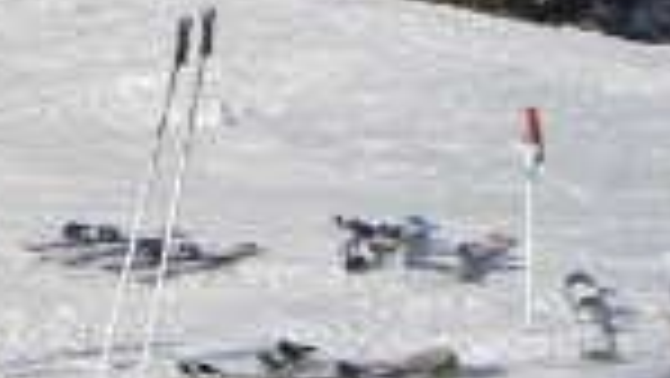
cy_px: -162
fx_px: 2435
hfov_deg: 14.5
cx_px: -355
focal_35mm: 137
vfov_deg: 8.7
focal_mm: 8
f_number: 4.8
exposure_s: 1/1600
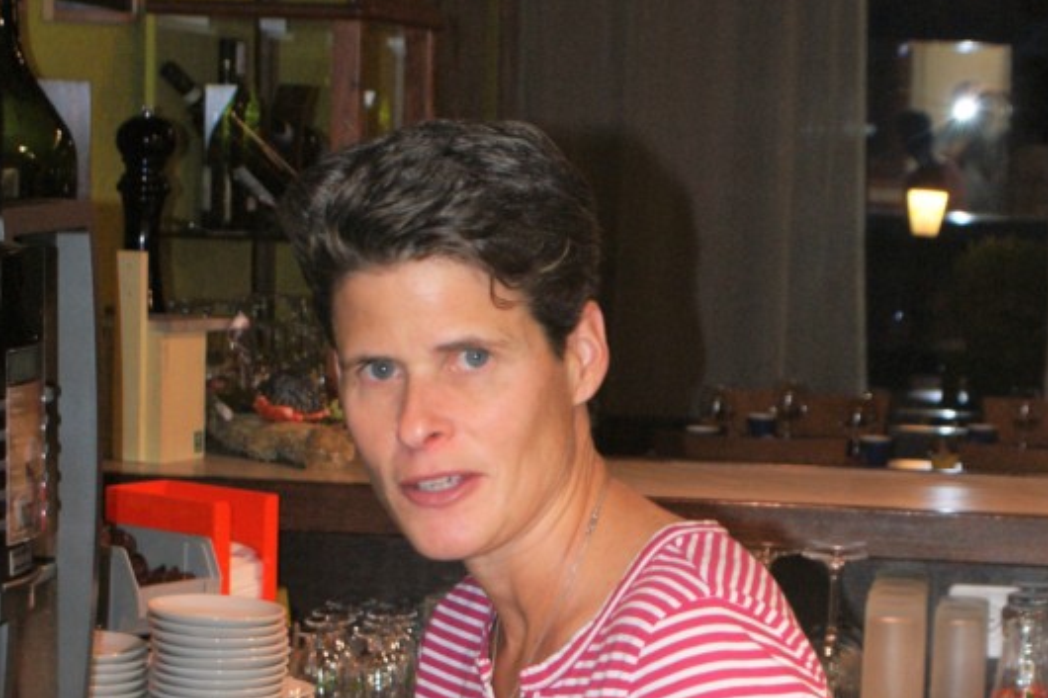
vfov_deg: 25.3
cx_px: 524
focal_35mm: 54
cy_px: 350
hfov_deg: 37.2
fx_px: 1557
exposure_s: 1/60
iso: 400
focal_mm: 35
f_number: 5.6
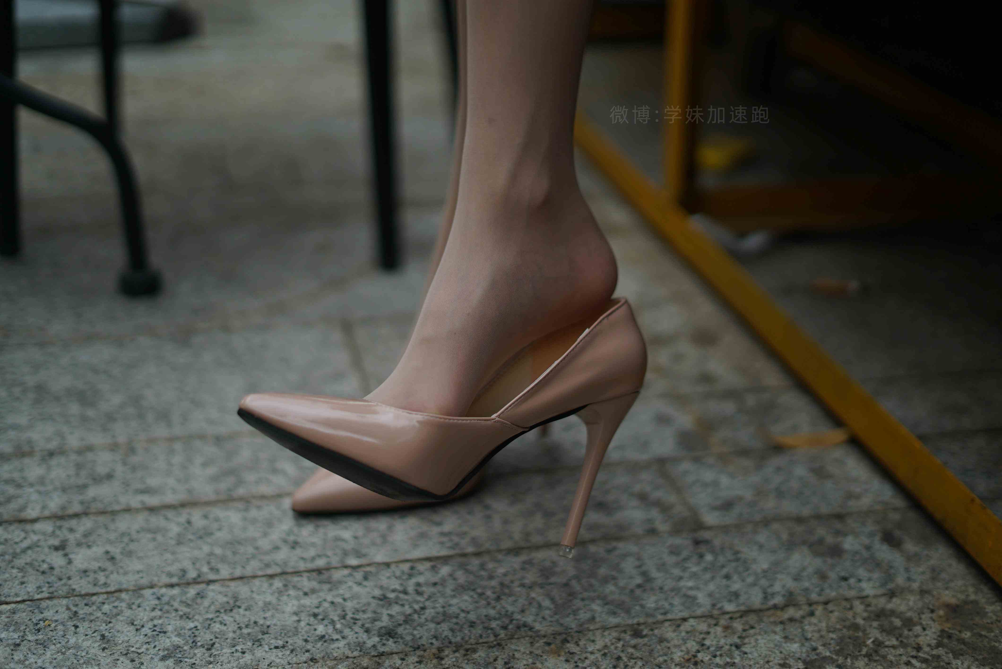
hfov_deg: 39.6
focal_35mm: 50
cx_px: 501
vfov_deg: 27.0
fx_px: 1392
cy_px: 334
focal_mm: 50
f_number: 1.8
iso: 200
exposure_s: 1/4000
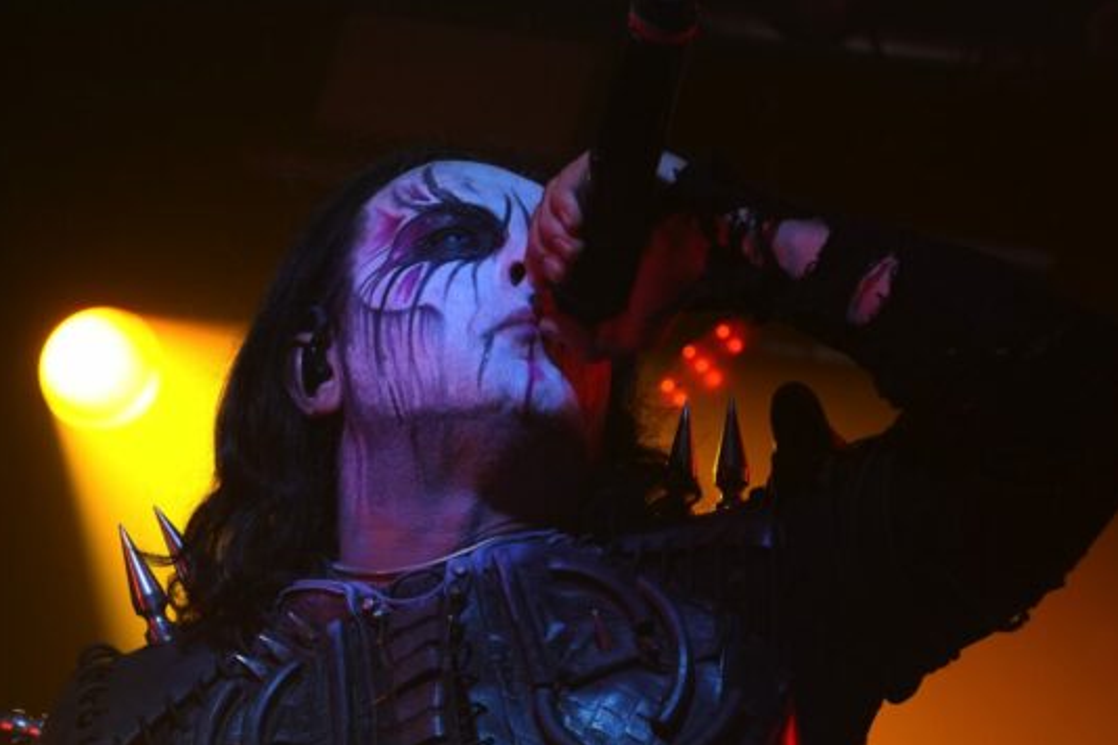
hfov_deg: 13.6
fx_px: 4689
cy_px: 515
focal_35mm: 151
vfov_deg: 9.1
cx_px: 511
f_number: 5
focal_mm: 70
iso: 1250
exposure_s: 1/125
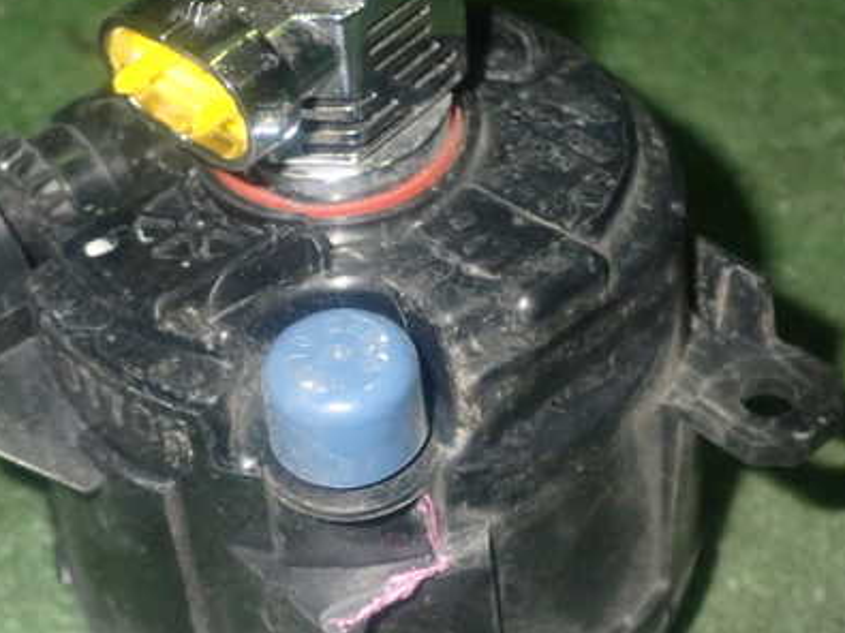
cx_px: 355
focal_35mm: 76
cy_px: 329
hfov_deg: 25.6
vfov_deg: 19.4
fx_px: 1855
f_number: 9
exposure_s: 1/50
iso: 800
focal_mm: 9.01
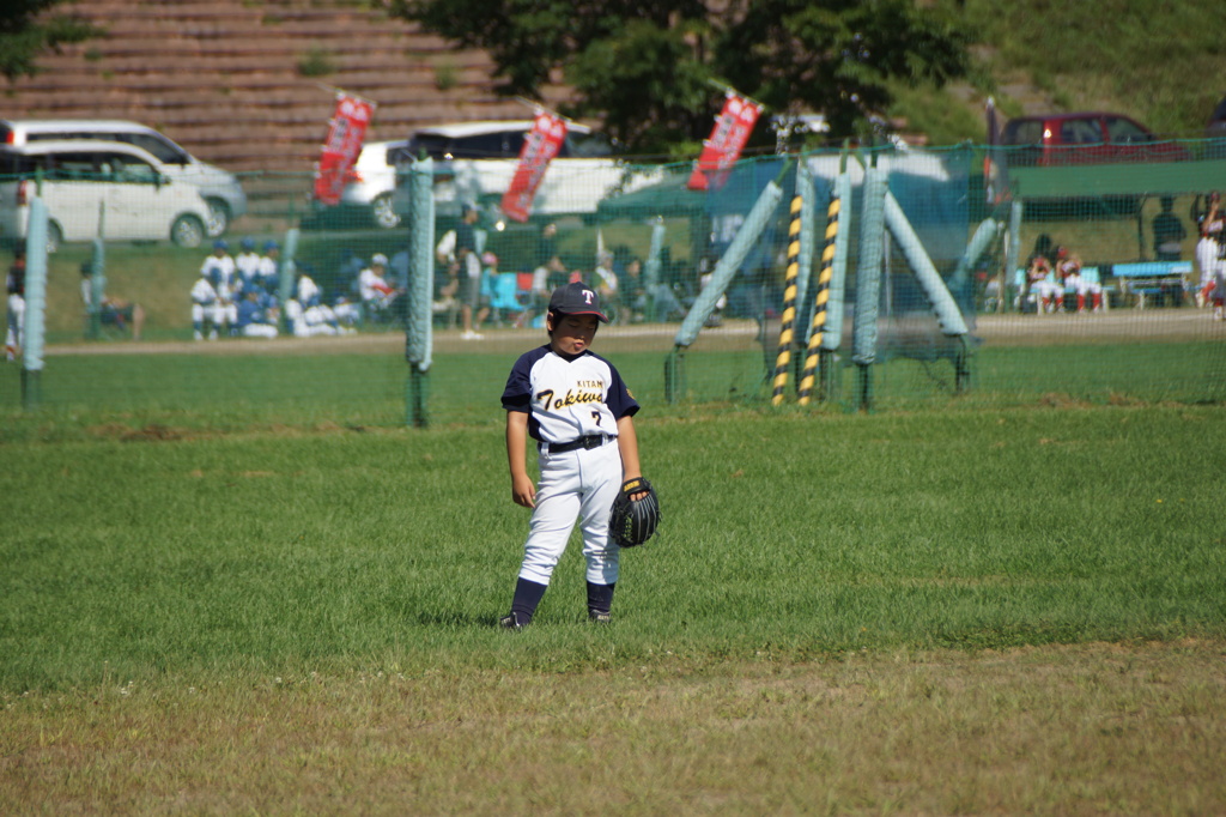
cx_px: 613
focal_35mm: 375
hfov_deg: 5.5
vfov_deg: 3.7
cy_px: 408
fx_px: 12766
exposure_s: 1/640
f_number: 6.3
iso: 100
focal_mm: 250
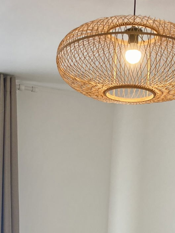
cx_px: 90
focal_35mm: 85
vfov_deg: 21.2
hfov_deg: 17.4
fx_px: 573
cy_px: 287
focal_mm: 3.99
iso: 40
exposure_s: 1/100
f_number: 1.8
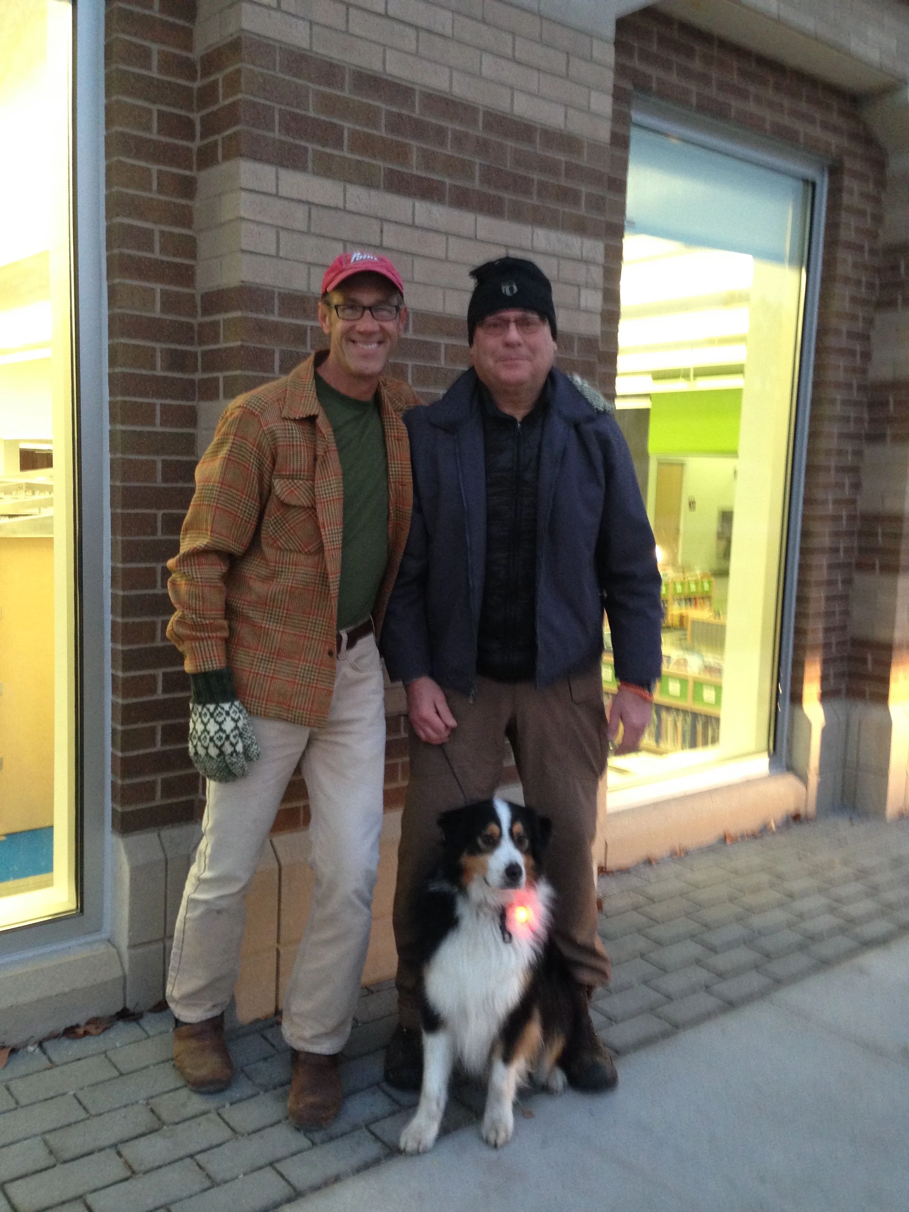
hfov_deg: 42.9
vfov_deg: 55.4
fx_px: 1155
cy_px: 606
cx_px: 454
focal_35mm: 33
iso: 200
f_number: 2.4
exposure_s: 1/20
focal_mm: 4.12
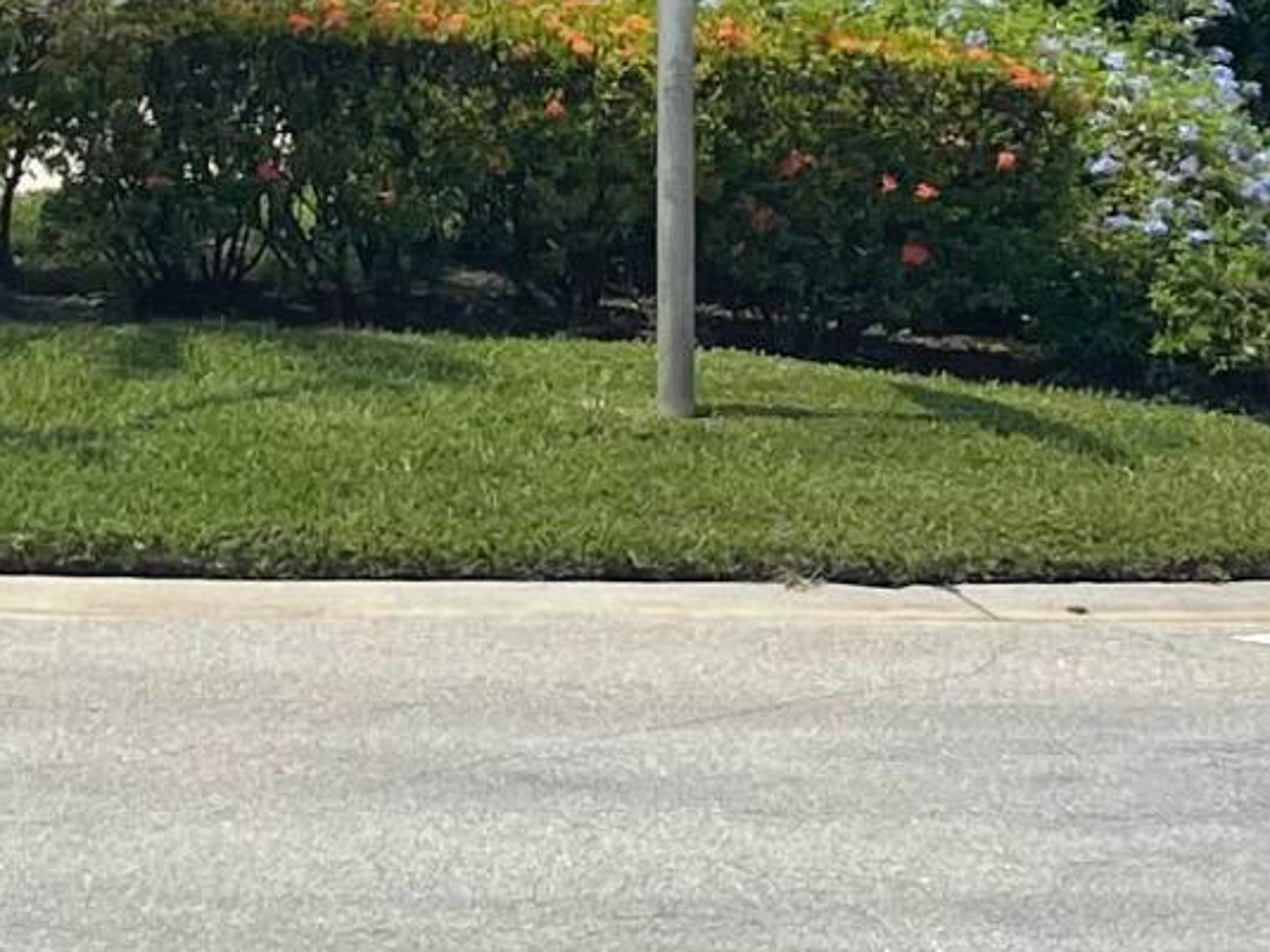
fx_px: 5135
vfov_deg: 10.3
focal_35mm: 140
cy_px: -385
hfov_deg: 14.0
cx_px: 202
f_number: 1.6
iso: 32
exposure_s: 1/6993
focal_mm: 5.1
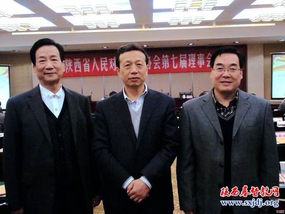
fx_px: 338
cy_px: 107
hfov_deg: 45.8
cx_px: 142
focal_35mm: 41
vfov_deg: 35.1
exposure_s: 1/80
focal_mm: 7.28
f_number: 3.7
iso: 800
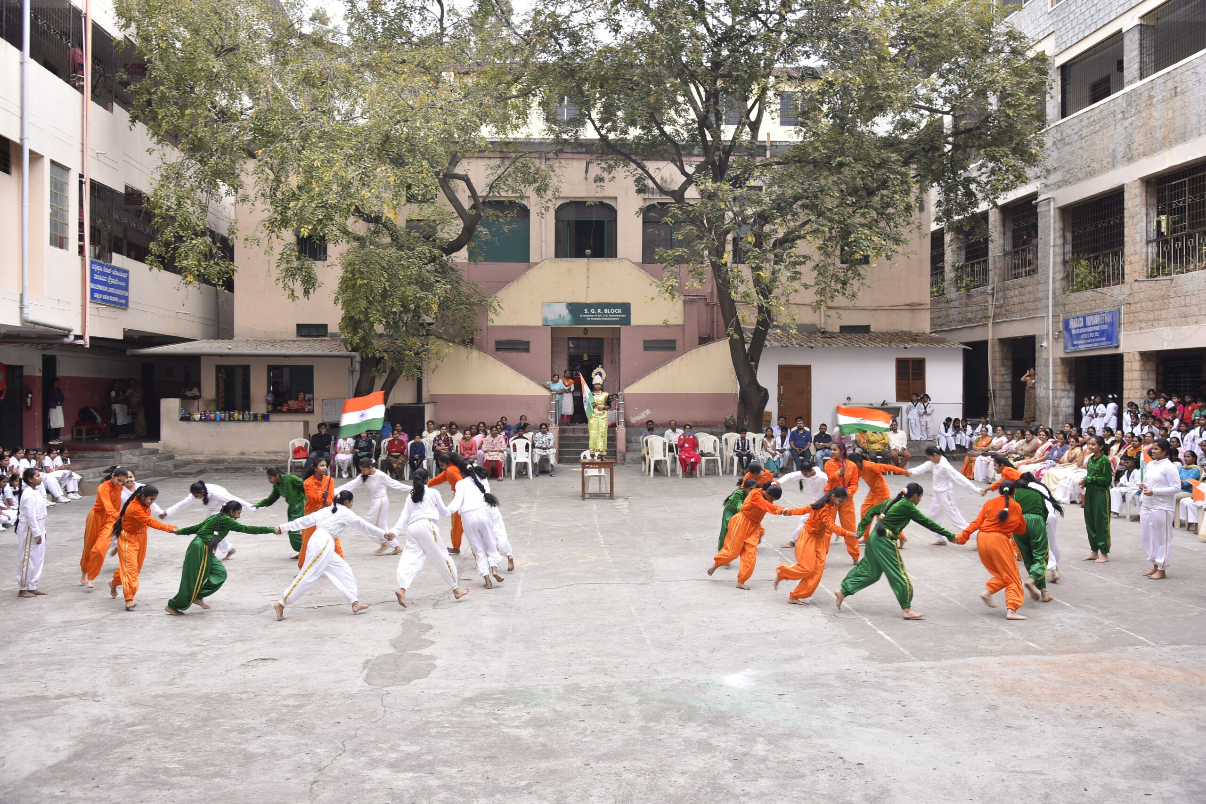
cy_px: 402
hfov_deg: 55.8
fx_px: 1139
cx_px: 603
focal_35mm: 34
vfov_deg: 38.9
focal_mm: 34
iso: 320
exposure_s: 1/125
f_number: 5
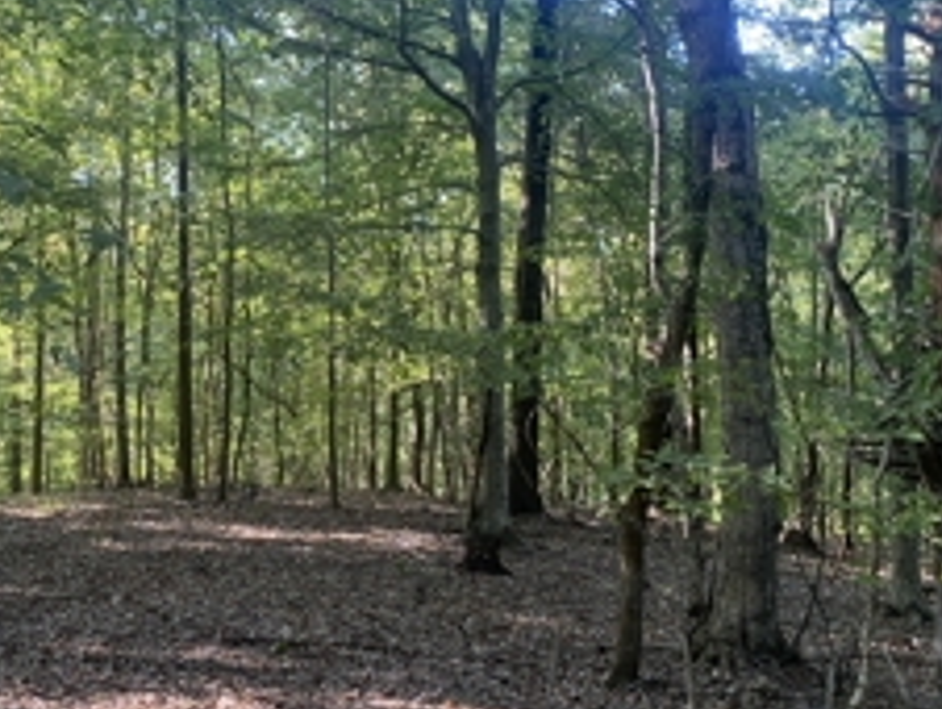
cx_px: 288
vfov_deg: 31.5
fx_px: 1253
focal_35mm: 46
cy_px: 300
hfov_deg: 40.5
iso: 160
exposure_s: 1/60
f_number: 1.8
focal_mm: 4.25
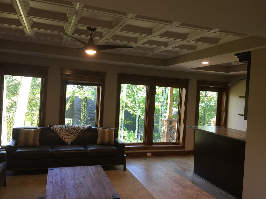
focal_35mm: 29
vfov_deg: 48.2
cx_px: 133
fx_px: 223
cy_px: 100
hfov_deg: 61.7
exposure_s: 1/15
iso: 32
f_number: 2.2
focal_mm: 4.15
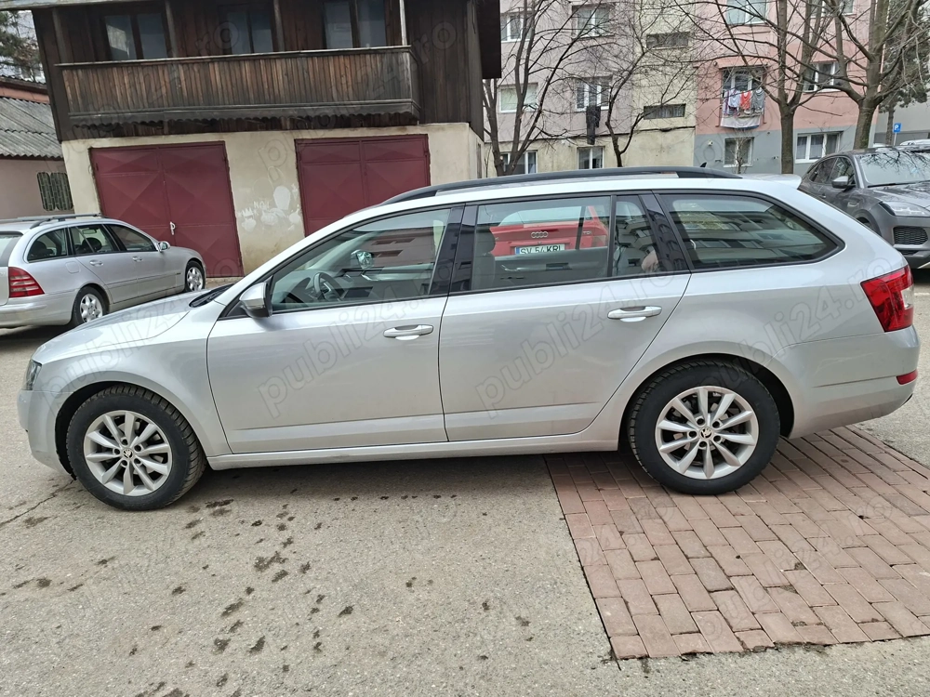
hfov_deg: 73.9
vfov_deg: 58.9
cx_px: 465
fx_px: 618
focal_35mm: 23
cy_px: 348
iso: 50
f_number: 1.8
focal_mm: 5.54
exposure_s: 1/299
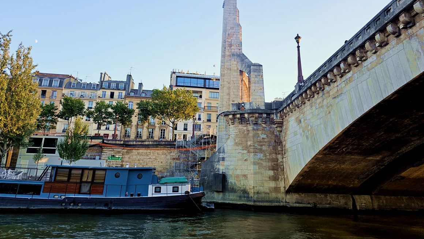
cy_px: 92
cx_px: 214
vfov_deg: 44.1
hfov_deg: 71.9
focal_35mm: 26
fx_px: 292
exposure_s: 1/104
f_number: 1.7
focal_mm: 6.3
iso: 12
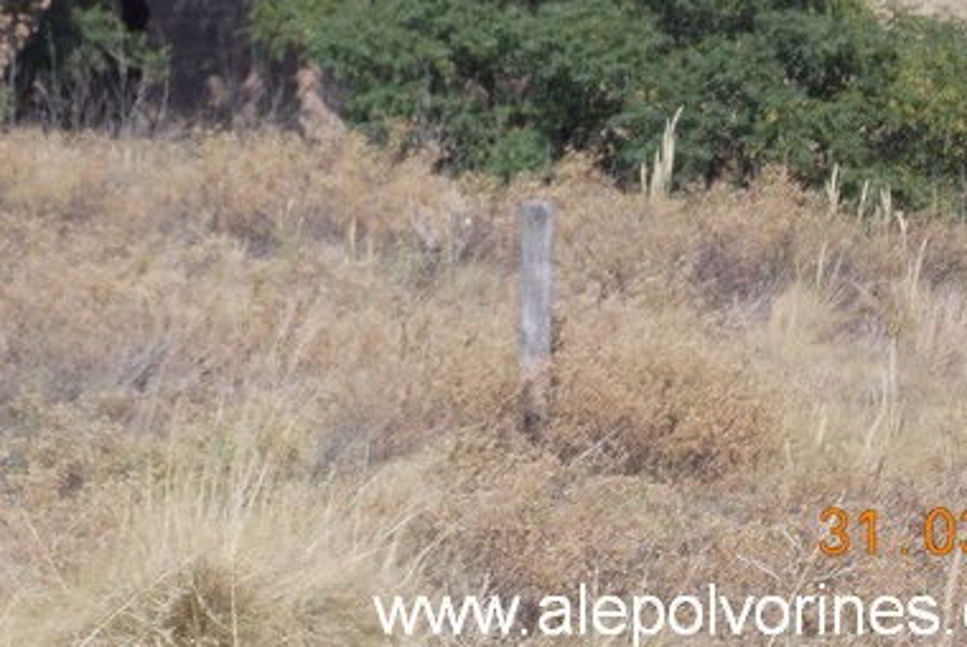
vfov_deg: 5.2
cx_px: 293
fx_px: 7150
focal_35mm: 266
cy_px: -25
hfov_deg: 7.7
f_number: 6.3
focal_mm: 17.9
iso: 80
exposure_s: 1/320
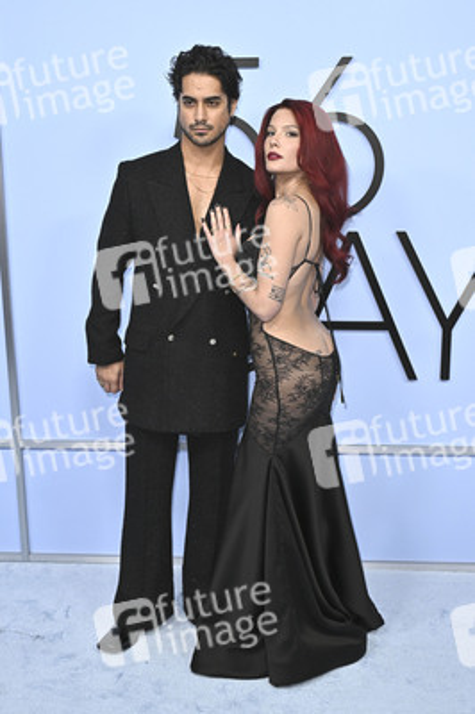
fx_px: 753
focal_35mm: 38
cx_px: 238
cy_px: 357
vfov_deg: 50.7
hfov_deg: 35.0
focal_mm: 38
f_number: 6.3
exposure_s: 1/320
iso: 1600
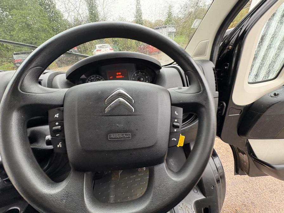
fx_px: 115
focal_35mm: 14
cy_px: 106
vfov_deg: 85.7
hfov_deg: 102.1
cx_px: 142
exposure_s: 1/60
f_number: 2.2
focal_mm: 2.22
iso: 250
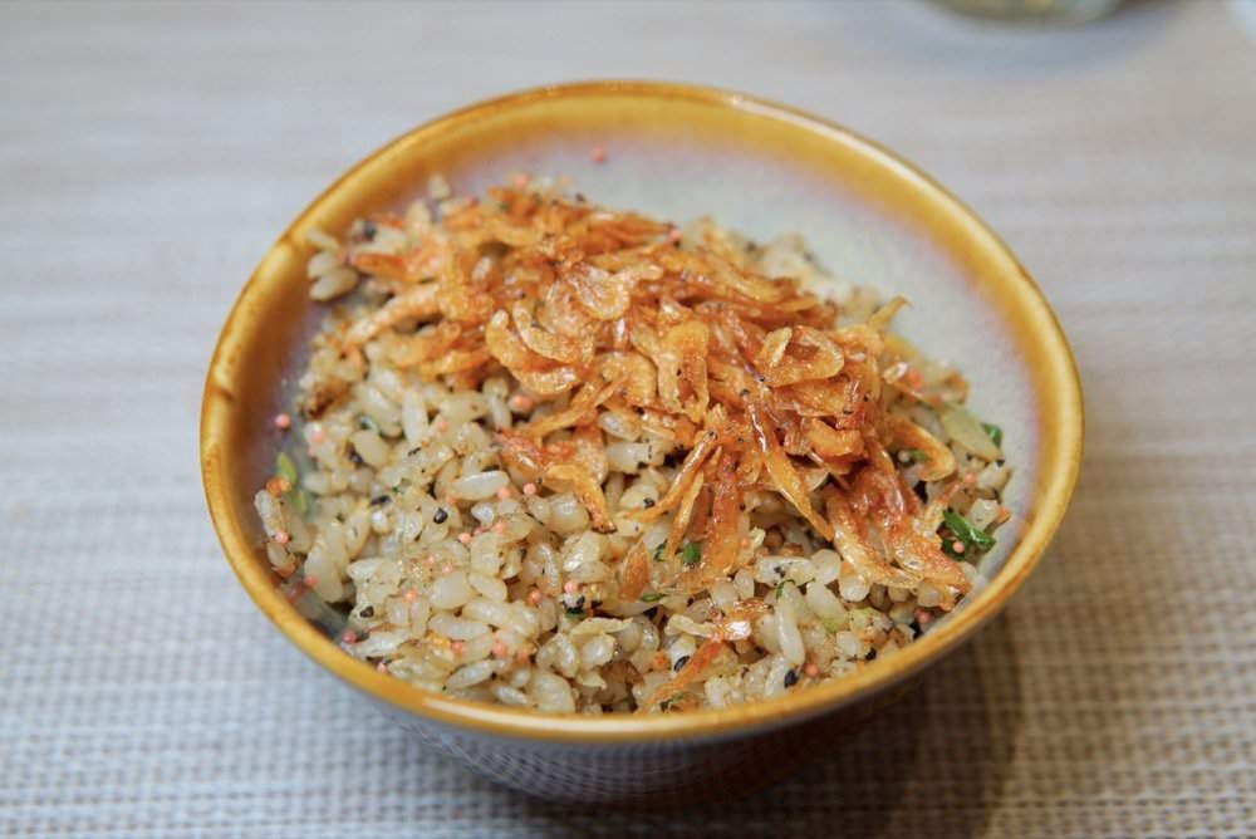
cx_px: 628
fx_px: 1571
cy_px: 420
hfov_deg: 43.6
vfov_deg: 29.9
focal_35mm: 45
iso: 160
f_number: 4
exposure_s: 1/60
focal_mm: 30
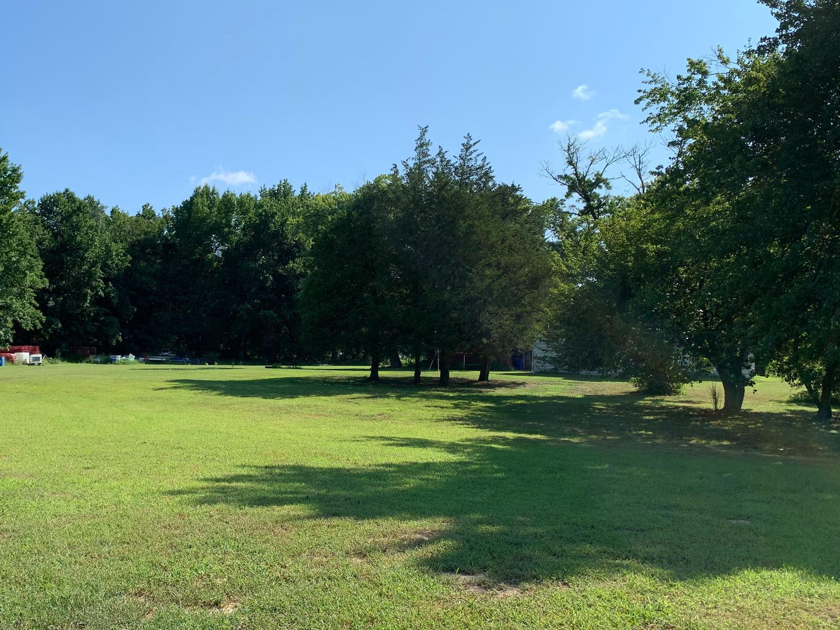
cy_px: 277
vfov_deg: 42.9
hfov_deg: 54.8
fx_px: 801
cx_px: 322
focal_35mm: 33
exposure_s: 1/2364
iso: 25
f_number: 1.8
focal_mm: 4.25
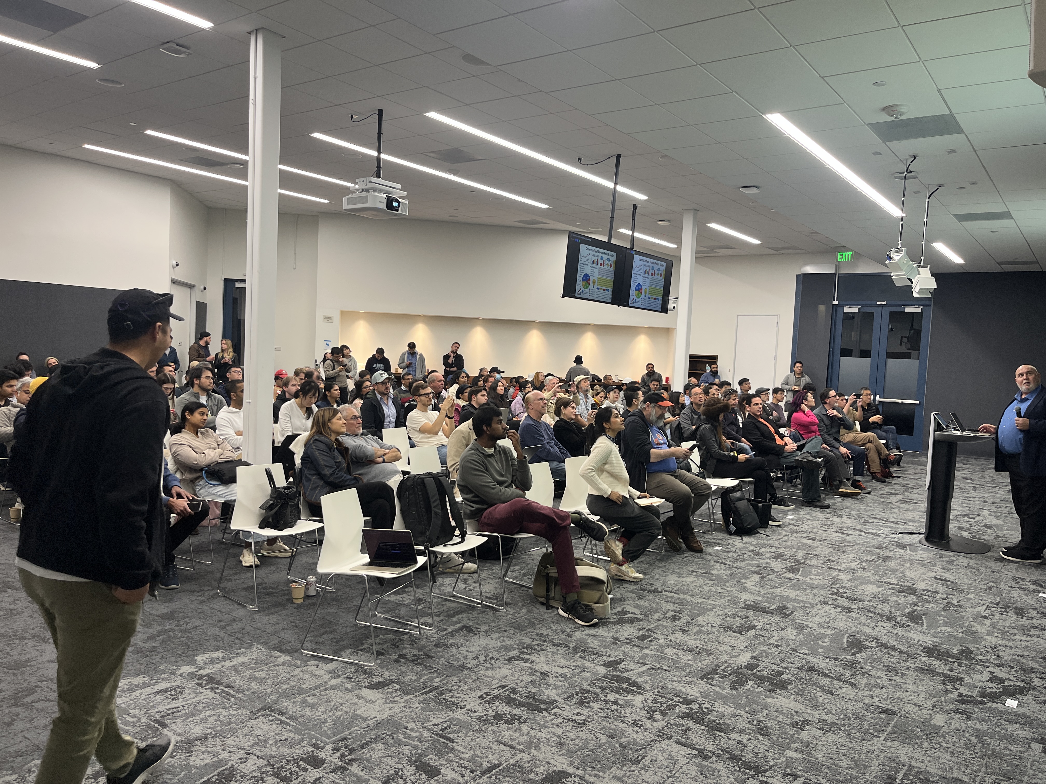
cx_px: 523
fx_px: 786
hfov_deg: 67.3
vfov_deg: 53.1
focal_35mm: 26
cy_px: 392
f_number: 1.6
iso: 125
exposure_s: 1/120
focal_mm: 5.1
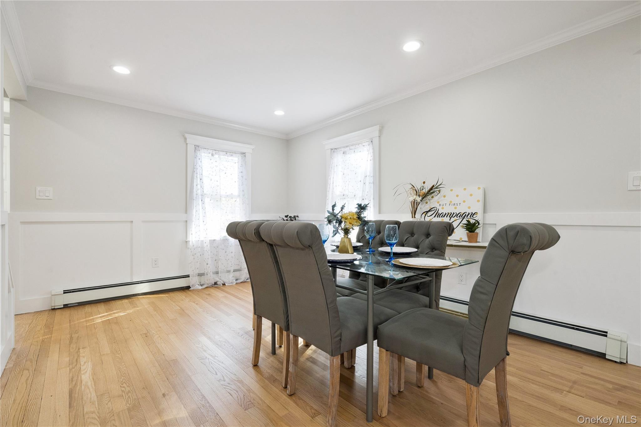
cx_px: 320
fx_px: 294
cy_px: 214
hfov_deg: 95.0
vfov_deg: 72.0
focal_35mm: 16
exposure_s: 1/20
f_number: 11
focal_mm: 16.5
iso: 400
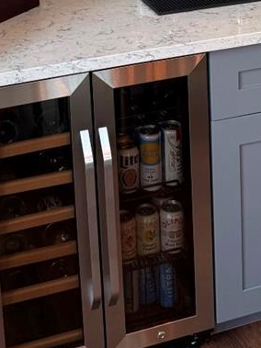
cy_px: -94
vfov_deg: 23.0
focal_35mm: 76
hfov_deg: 19.4
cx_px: 158
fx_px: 764
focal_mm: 6.76
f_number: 1.78
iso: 200
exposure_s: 1/120
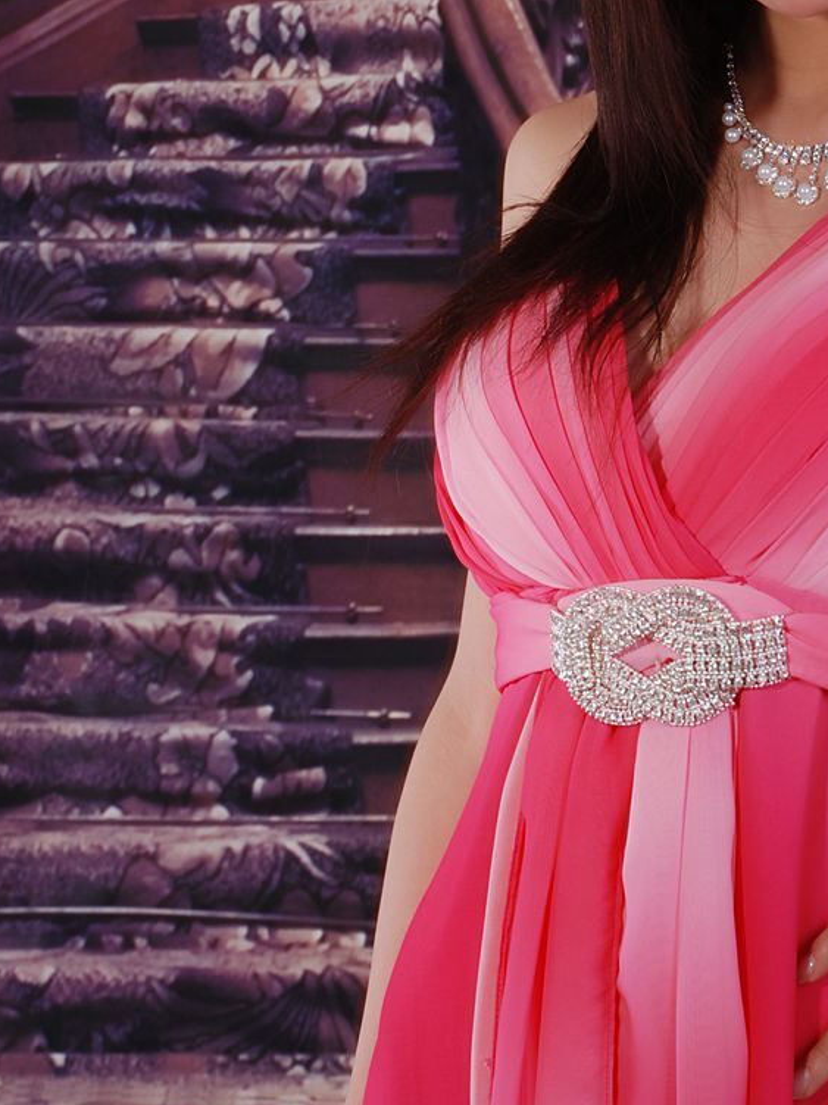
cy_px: 316
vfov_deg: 12.3
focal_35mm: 160
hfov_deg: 9.2
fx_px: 5104
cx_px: 733
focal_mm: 52
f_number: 8
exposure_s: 1/8
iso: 100
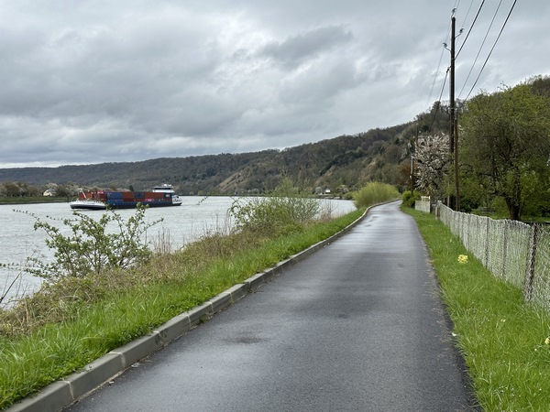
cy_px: 206
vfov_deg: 30.3
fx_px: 763
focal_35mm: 48
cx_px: 275
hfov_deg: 39.7
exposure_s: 1/2732
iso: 64
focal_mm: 6.86
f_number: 1.78
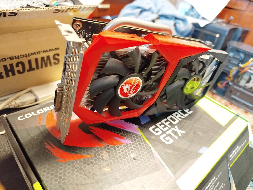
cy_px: 95
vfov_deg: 56.8
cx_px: 126
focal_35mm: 24
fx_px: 175
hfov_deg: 71.6
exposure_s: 1/17
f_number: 1.7
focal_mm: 5.31
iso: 500
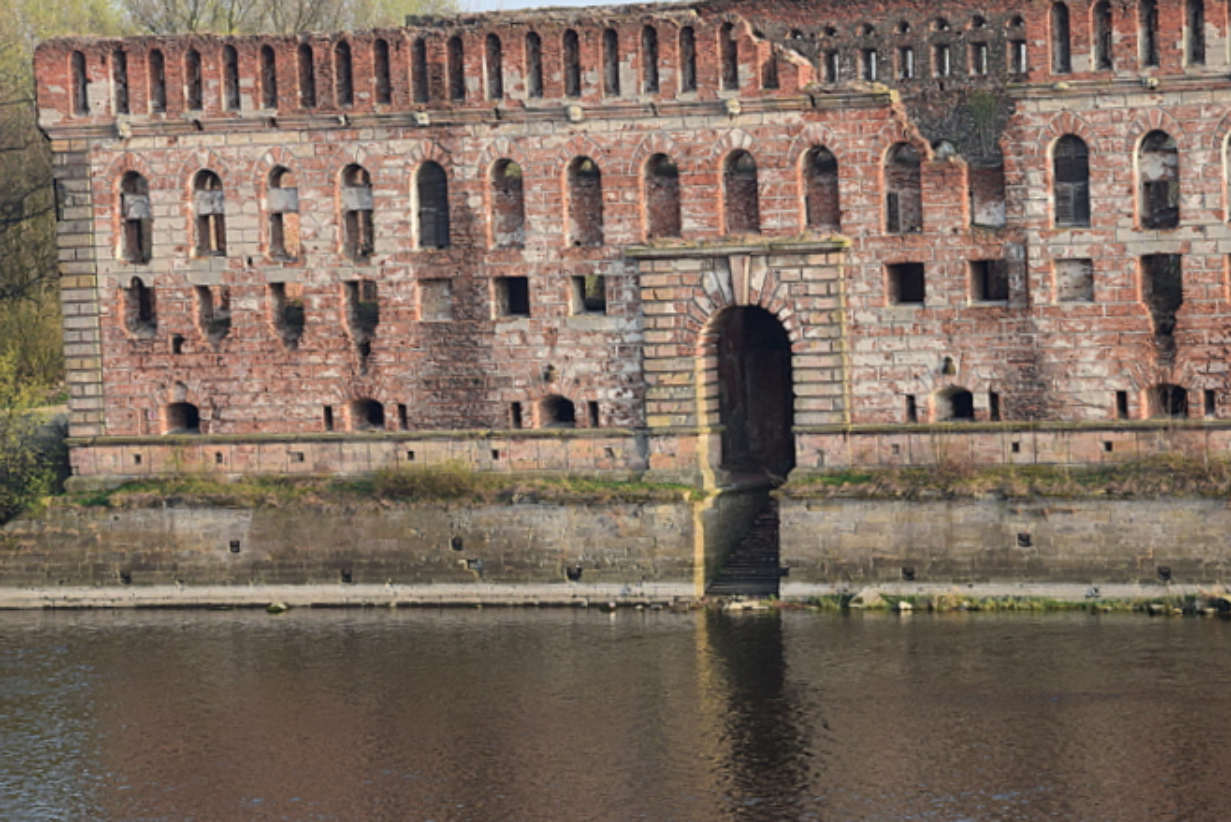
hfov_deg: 14.1
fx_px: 4993
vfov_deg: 9.4
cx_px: 685
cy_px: 352
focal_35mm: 146
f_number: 10
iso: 400
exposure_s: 1/200
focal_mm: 80
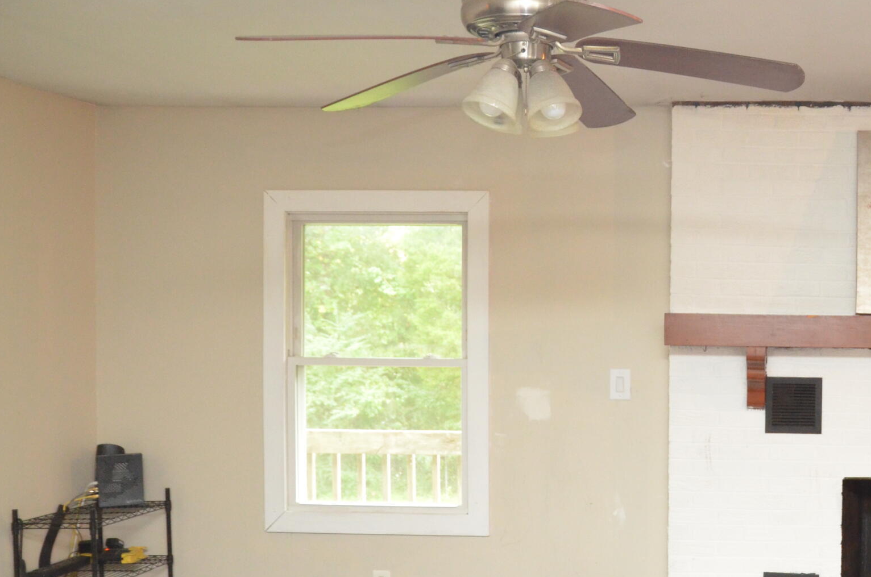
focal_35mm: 47
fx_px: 1135
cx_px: 811
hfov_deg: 38.6
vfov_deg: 28.5
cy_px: 340
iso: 2200
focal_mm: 16
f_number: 4
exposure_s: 1/60
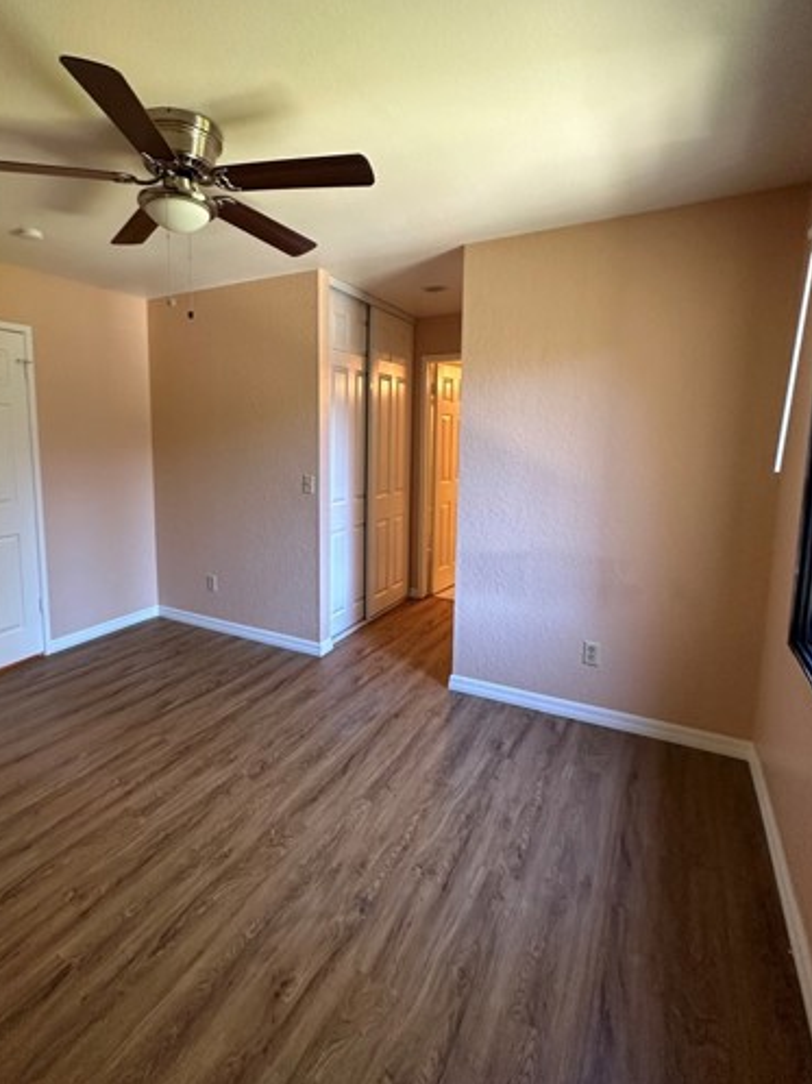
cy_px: 501
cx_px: 333
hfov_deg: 71.0
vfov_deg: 87.6
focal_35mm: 18
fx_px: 563
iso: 250
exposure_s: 1/60
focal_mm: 2.22
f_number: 2.2
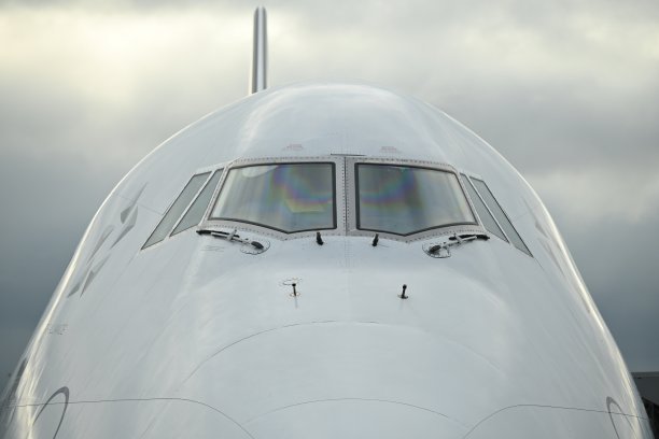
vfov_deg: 7.3
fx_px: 3432
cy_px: 220
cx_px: 330
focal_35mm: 188
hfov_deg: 11.0
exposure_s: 1/200
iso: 100
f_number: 5.3
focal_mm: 125
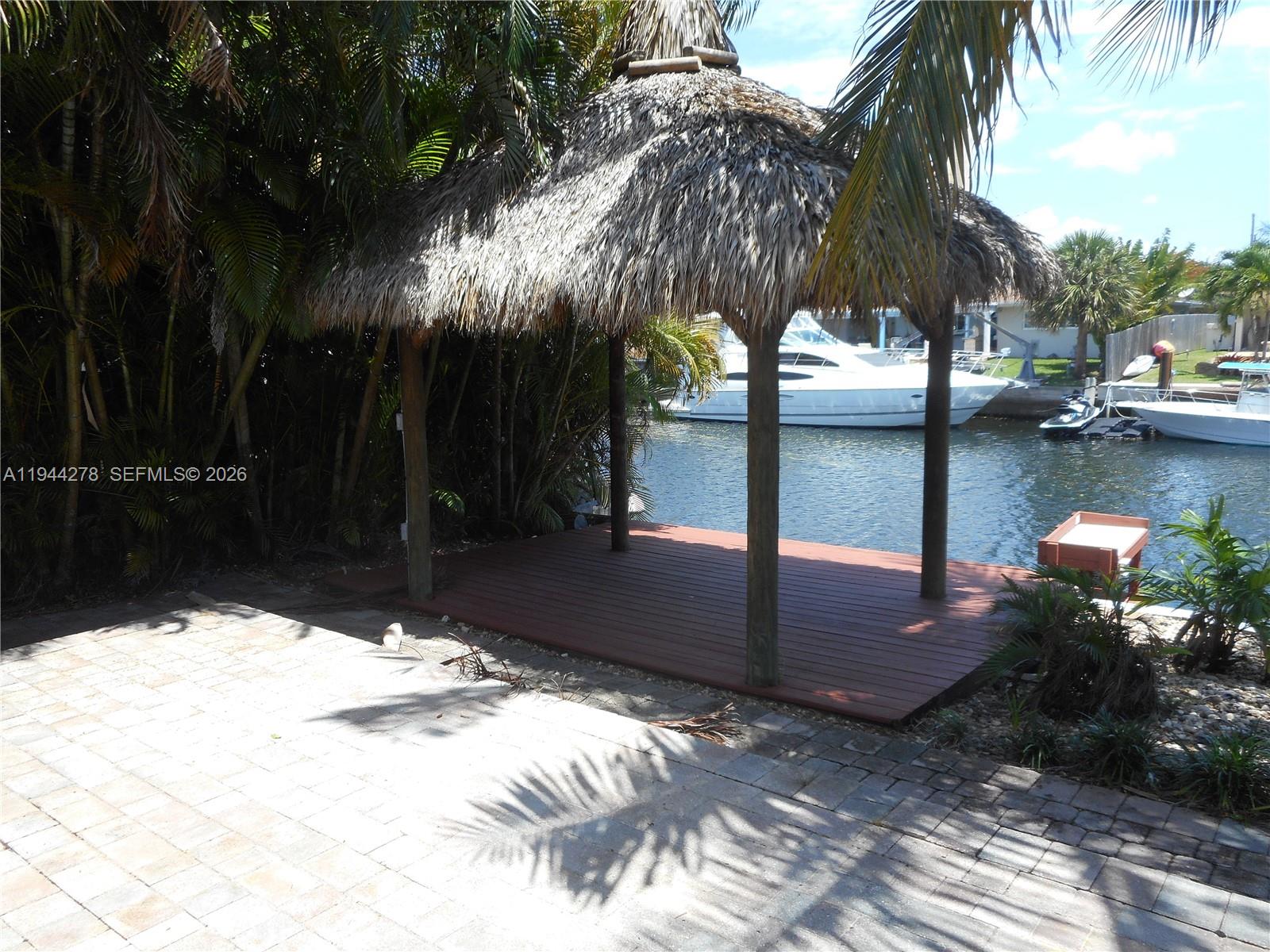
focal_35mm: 25
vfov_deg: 54.9
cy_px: 476
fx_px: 917
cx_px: 635
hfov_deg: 69.4
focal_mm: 4.5
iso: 80
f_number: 3.7
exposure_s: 1/320
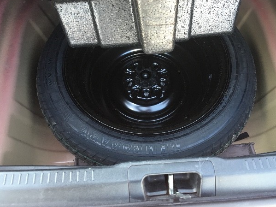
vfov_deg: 45.4
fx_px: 247
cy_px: 104
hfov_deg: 58.3
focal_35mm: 31
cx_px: 146
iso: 40
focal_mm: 4.15
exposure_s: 1/30
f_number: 2.2
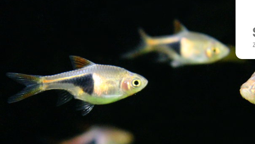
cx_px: 162
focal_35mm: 52
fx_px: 352
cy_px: 111
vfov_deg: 22.8
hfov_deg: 39.6
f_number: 3.2
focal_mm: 6
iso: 80
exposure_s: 1/40
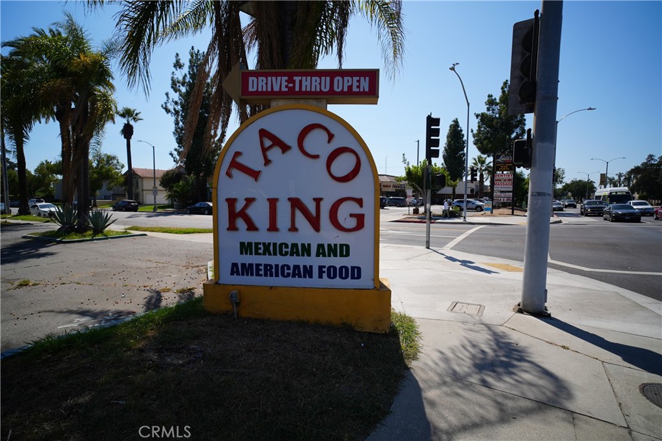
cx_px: 331
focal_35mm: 18
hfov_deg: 90.0
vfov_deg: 67.4
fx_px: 331
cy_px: 220
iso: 80
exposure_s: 1/500
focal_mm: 18
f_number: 5
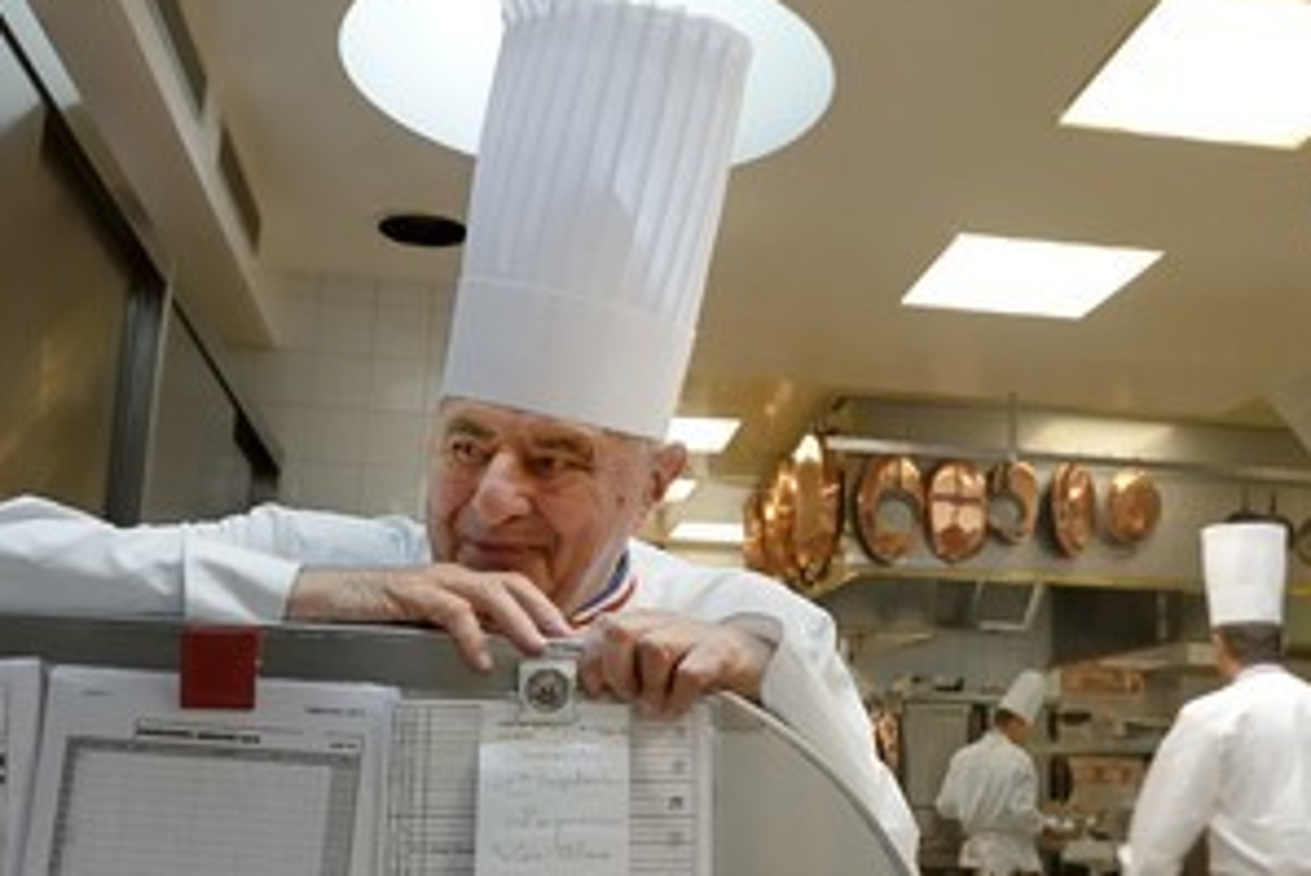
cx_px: 699
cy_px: 515
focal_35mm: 38
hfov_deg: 50.6
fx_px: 1384
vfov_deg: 35.0
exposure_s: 1/60
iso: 1600
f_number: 8
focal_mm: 27
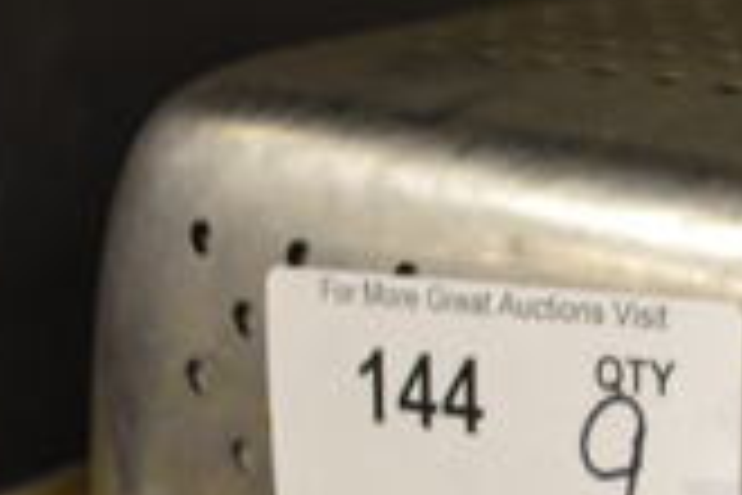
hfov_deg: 18.7
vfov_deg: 13.3
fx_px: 2061
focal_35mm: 100
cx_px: 1016
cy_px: 594
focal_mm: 18
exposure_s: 1/125
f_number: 3.5
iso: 1250
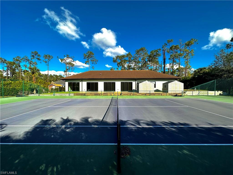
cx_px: 116
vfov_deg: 85.7
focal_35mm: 14
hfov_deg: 102.1
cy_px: 88
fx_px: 94
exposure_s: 1/1984
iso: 50
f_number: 2.2
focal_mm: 2.22
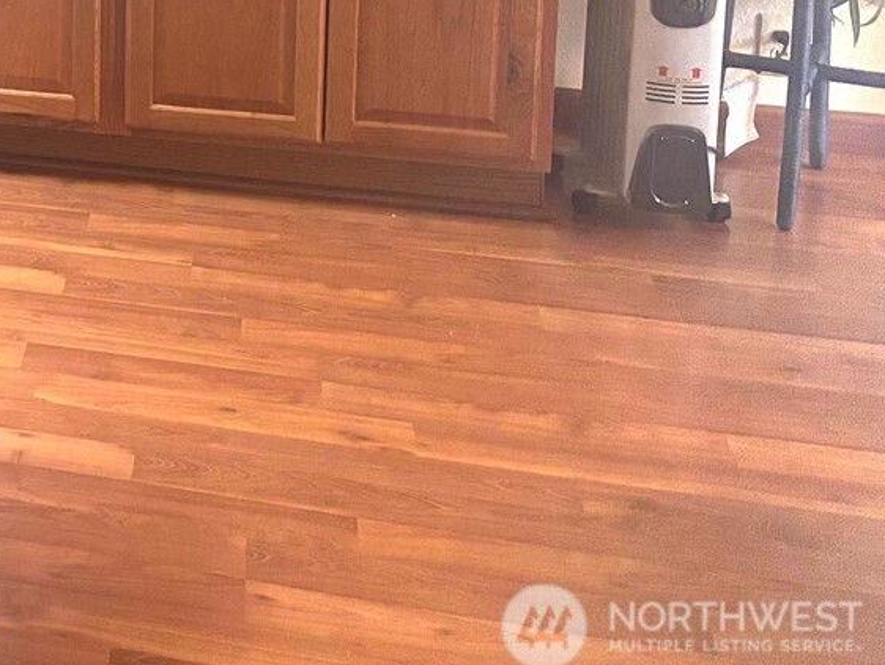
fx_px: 1893
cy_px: -255
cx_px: -350
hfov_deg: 22.7
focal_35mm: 74
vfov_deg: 18.2
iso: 320
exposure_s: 1/60
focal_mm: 5.96
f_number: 1.6
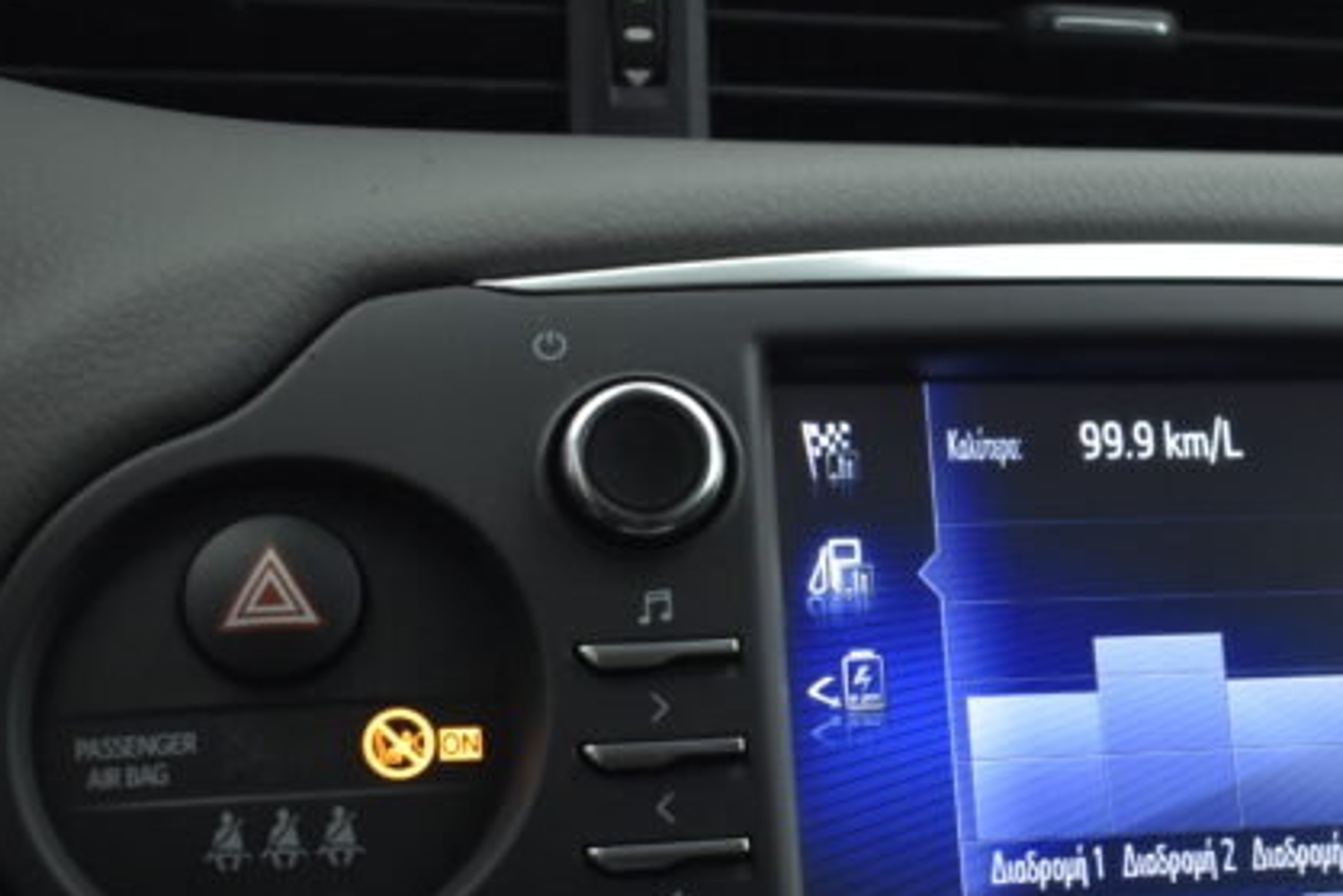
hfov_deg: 28.6
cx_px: 1086
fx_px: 2572
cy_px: 628
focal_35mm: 69
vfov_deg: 19.7
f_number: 4
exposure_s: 1/125
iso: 1600
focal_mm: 25
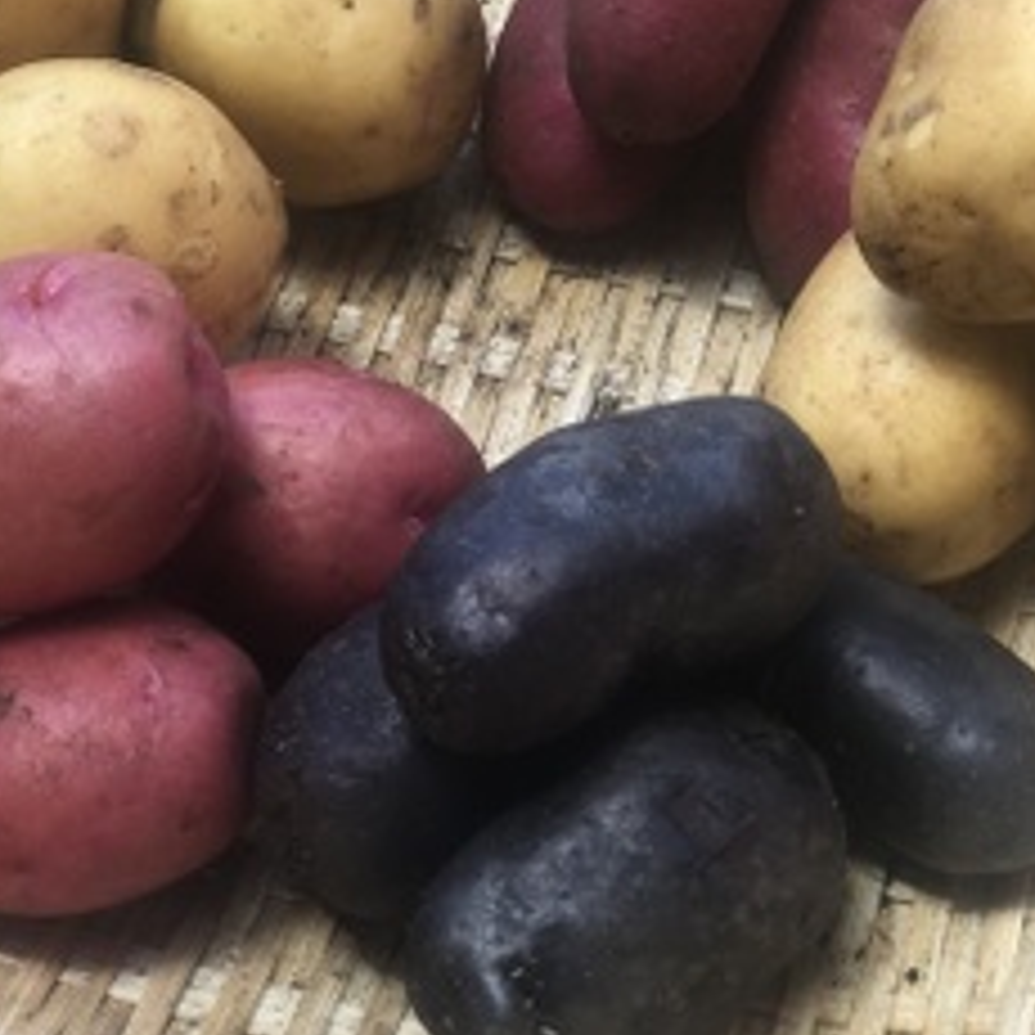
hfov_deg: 18.1
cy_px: 351
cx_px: 400
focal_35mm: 96
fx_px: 3247
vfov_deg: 18.1
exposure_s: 1/60
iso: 25
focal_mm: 6
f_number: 2.4
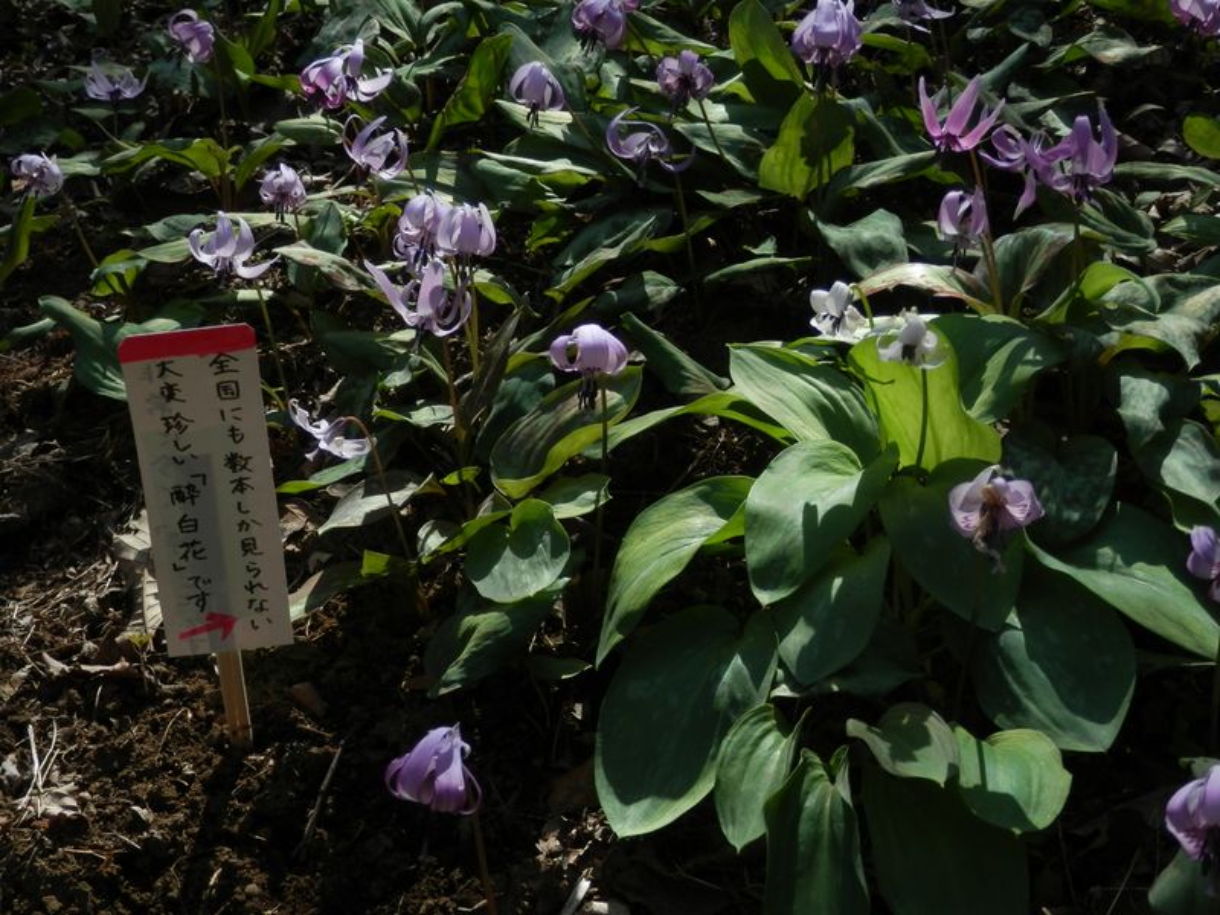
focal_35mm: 54
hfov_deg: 35.5
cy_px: 458
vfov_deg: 27.0
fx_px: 1903
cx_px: 610
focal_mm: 9.8
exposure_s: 1/500
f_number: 4.1
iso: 80
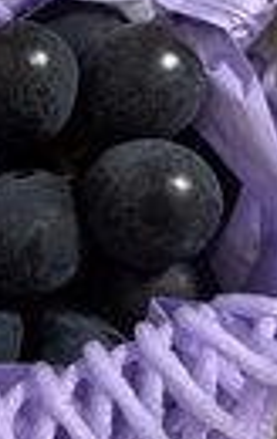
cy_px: 88
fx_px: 936
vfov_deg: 25.9
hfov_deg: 14.8
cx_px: -216
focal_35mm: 78
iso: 250
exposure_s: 1/50
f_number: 1.78
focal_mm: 6.76
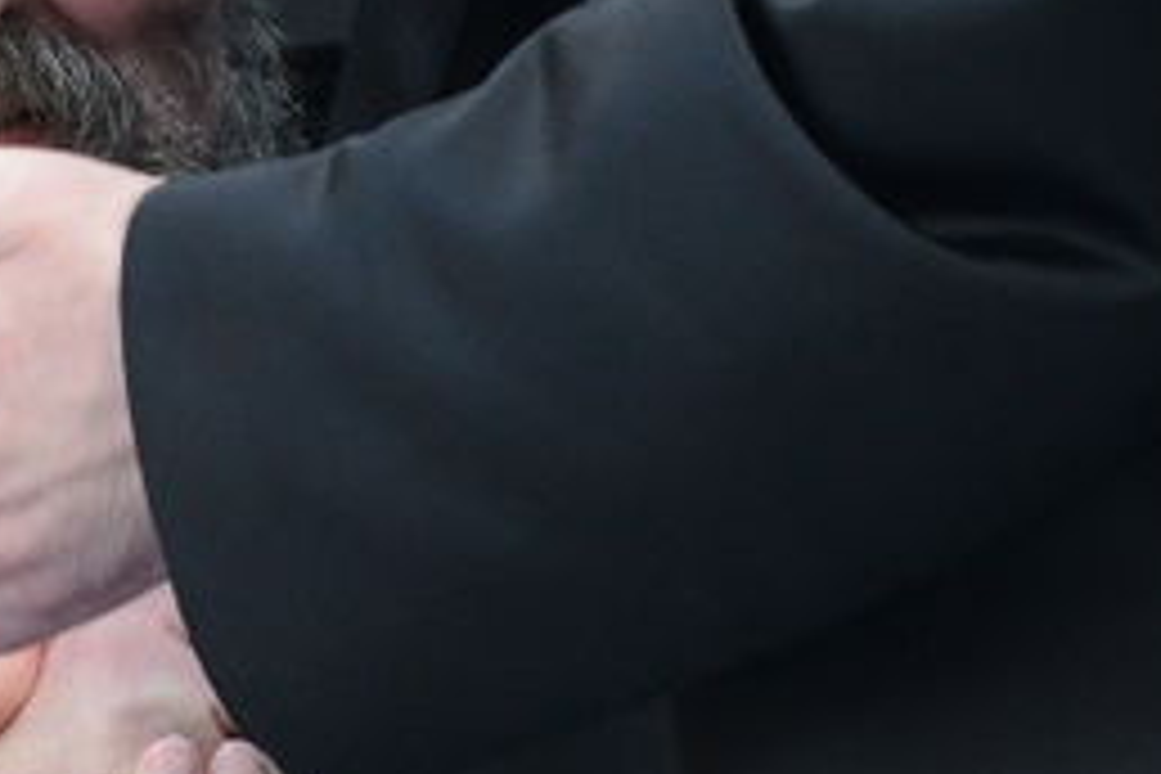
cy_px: -227
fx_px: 12254
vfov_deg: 3.6
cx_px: 630
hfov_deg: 5.4
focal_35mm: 380
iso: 1250
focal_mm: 70
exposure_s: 1/200
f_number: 10
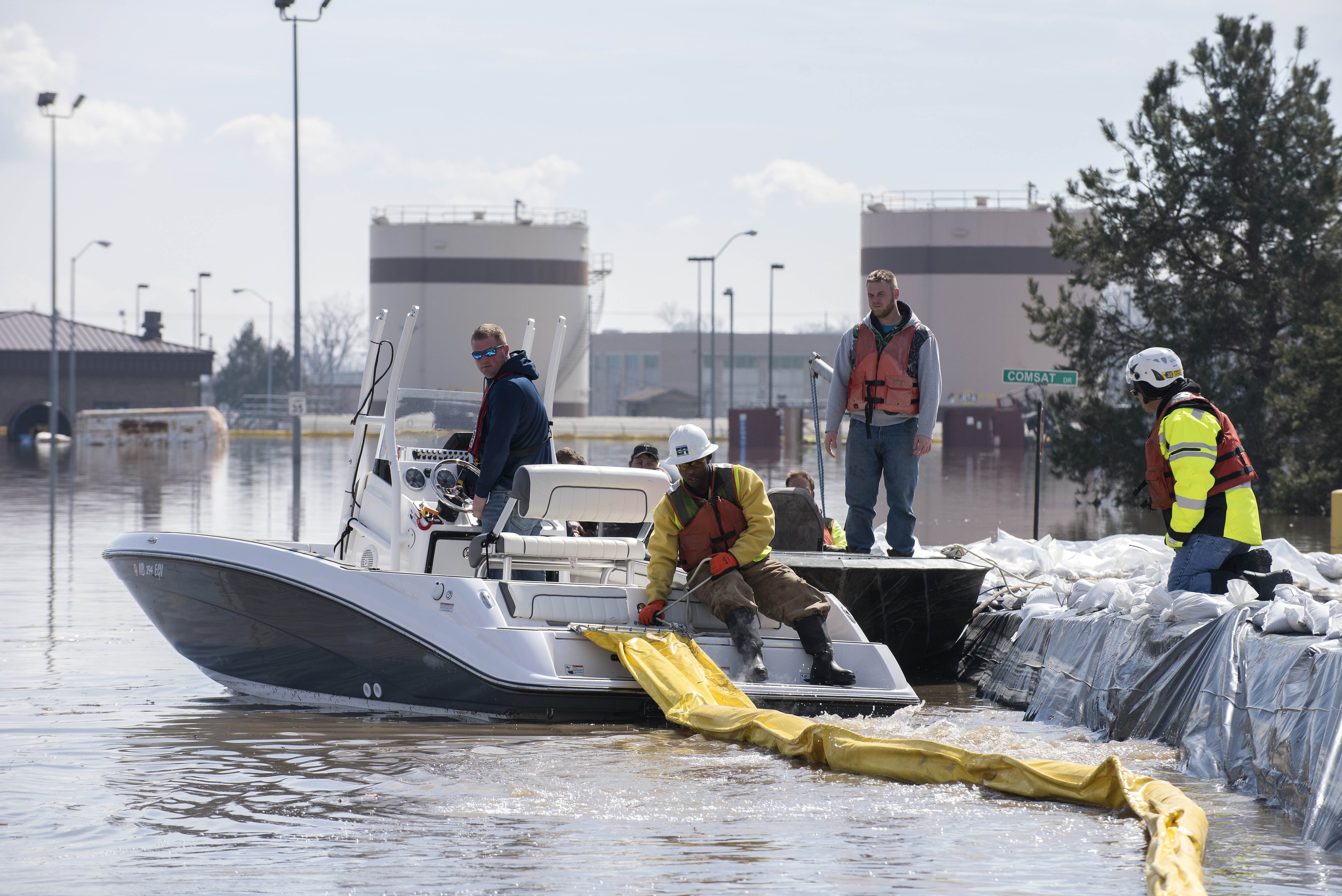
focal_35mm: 170
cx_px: 671
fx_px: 6339
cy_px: 448
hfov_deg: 12.1
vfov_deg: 8.1
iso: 200
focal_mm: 170
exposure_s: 1/800
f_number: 9
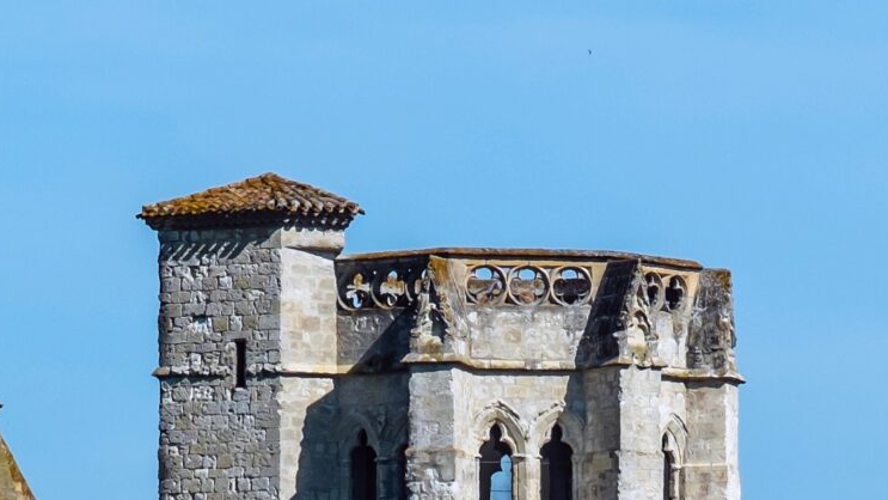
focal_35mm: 818
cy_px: 883
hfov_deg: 2.6
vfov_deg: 1.5
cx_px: 473
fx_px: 19261
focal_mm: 156.1
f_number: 11
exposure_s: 1/500
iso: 320
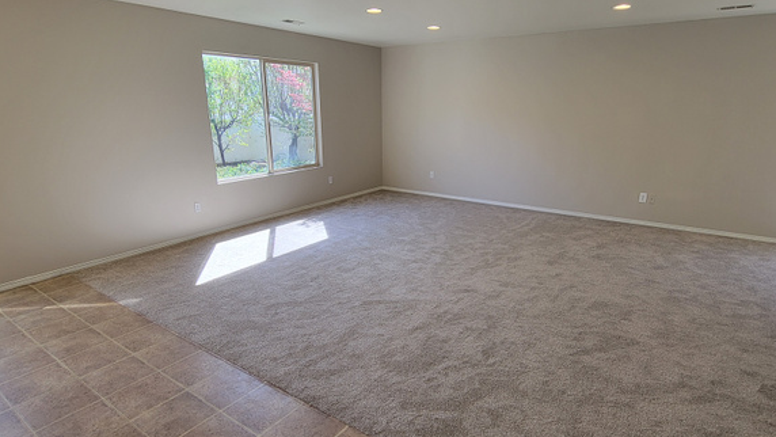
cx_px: 389
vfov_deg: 58.3
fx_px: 391
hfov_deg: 89.6
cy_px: 236
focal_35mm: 19
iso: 80
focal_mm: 2.2
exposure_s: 1/120
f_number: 2.2
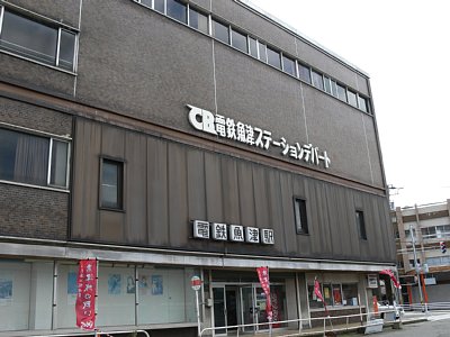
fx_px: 455
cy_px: 168
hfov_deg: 52.6
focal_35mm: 35
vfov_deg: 40.7
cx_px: 225
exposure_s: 1/160
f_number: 5.6
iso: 80
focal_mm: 7.4
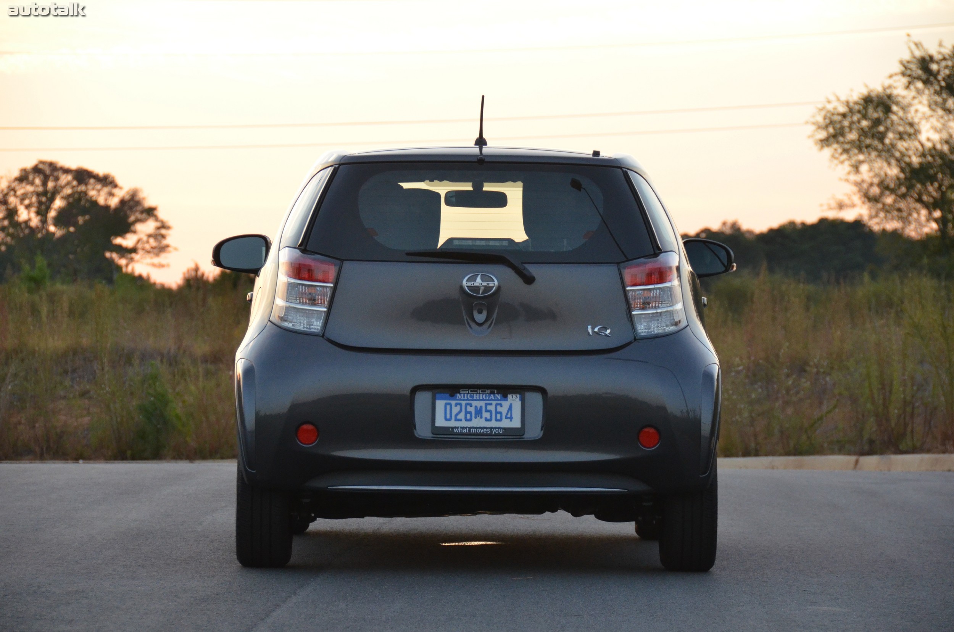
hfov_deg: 13.1
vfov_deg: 8.7
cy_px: 316
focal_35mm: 158
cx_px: 477
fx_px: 4165
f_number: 5.3
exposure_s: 1/400
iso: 1600
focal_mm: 105
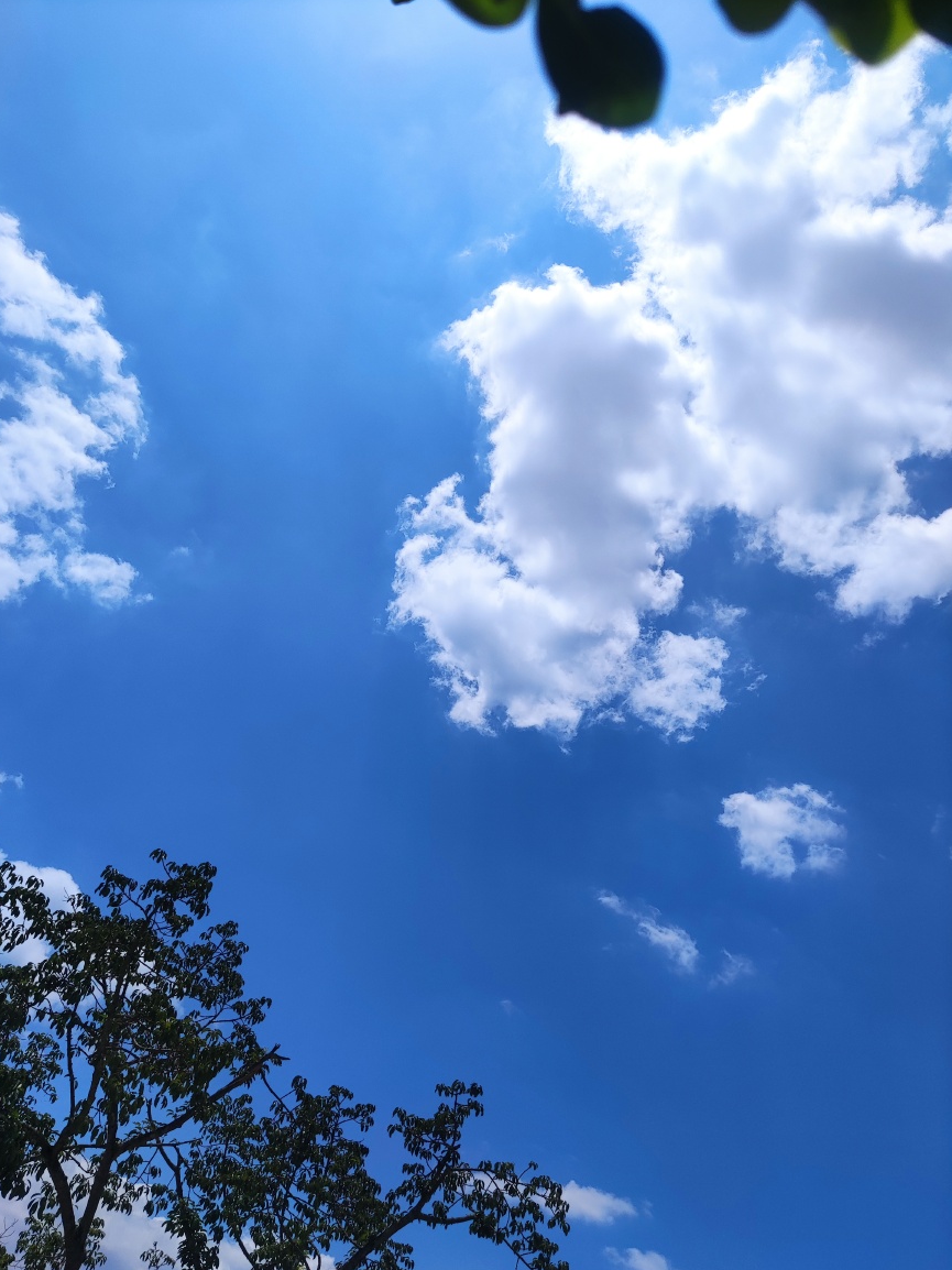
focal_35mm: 26
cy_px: 654
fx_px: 954
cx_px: 462
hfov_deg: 53.0
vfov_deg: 67.3
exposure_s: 1/6253
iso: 50
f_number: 1.79
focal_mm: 4.71
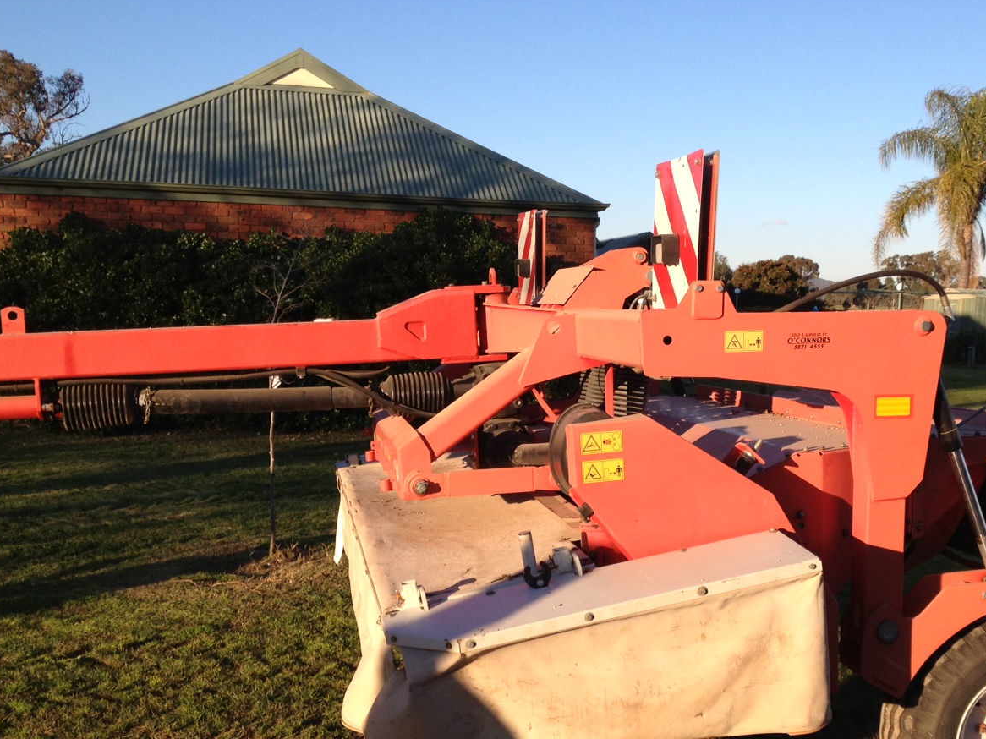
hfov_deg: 38.6
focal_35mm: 49
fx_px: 1395
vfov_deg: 29.6
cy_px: 458
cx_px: 627
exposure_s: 1/789
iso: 50
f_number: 2.4
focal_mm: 4.28
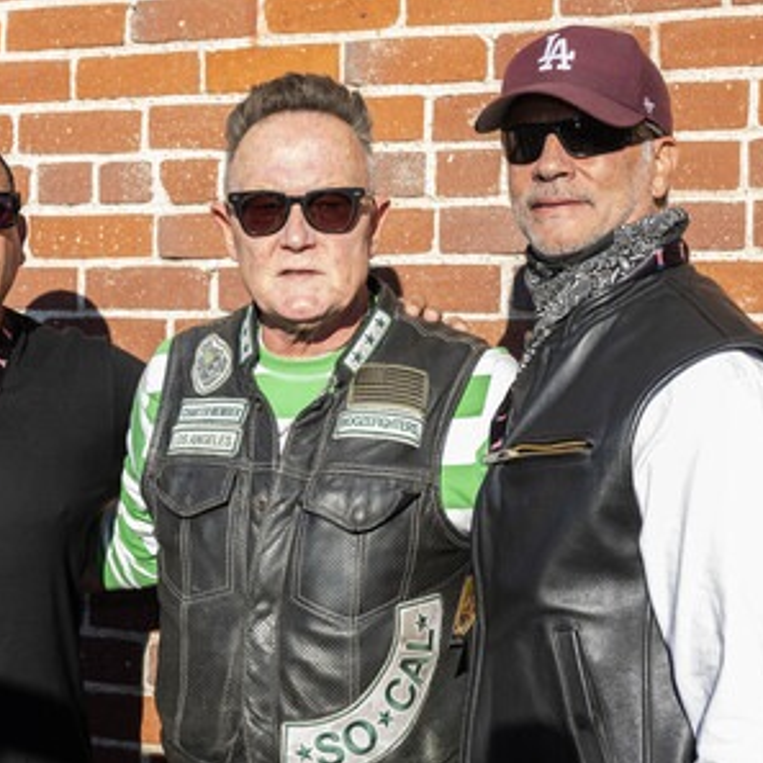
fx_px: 1446
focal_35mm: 58
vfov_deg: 29.6
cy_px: 383
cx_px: 289
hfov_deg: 29.4
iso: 100
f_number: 5.6
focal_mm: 45
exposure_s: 1/200
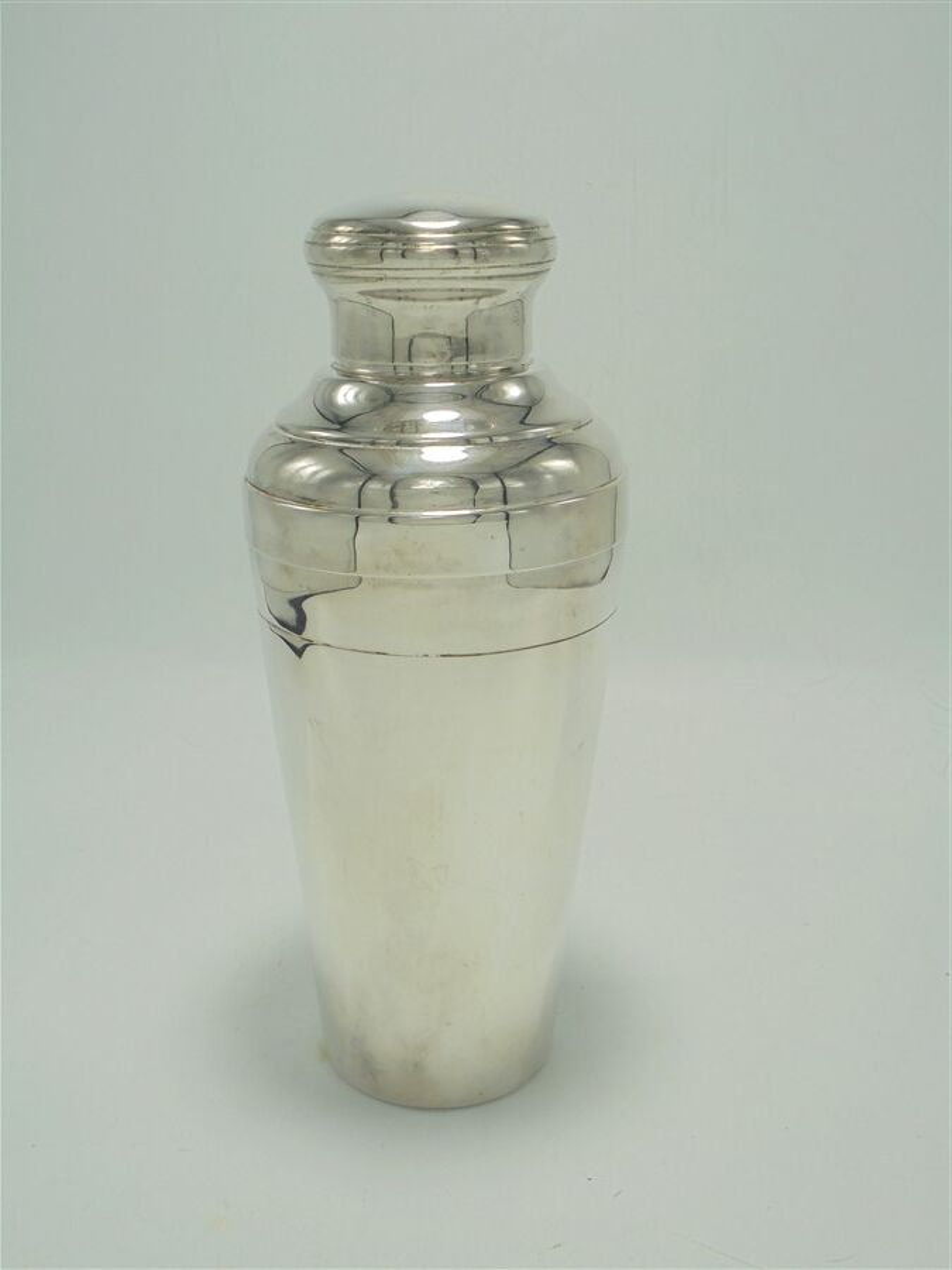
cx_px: 476
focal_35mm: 38
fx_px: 1393
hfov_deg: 37.7
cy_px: 635
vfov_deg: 49.0
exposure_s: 1/100
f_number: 4.2
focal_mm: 6.9
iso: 100
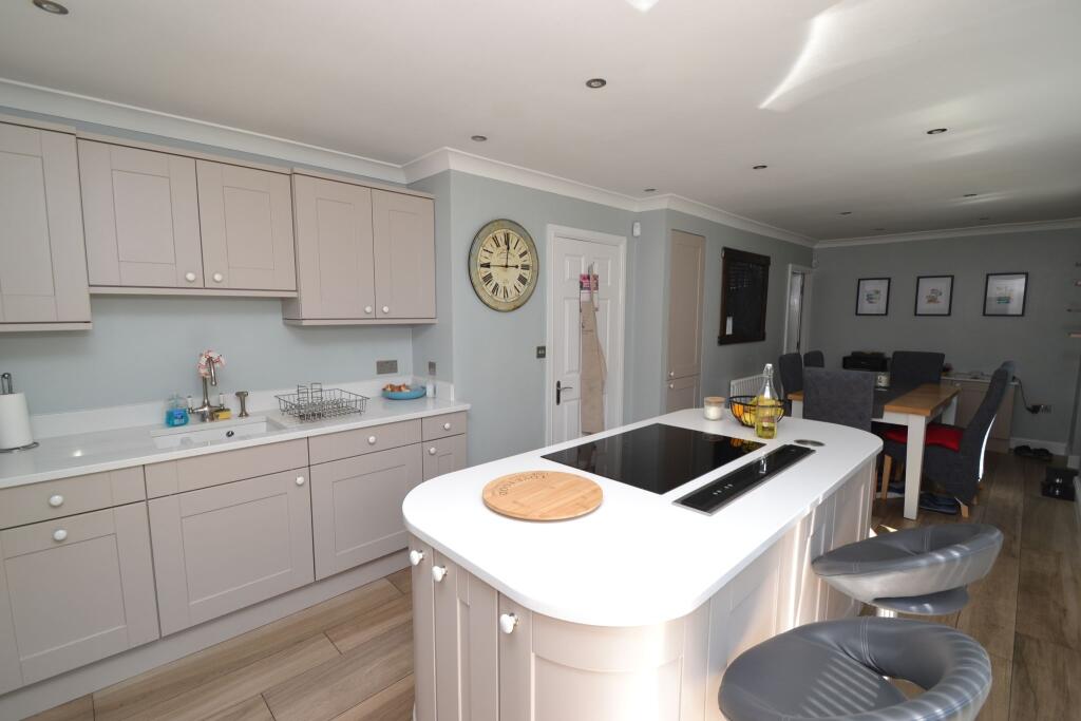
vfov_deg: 77.3
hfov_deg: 100.4
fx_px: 450
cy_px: 360
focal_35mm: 15
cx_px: 540
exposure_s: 1/125
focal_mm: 10
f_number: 5.6
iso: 200
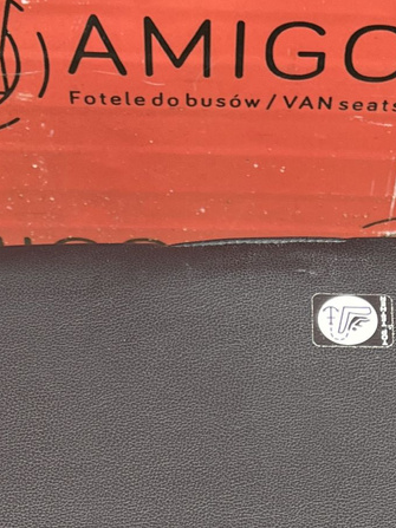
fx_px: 1419
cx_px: 277
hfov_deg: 15.8
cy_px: 774
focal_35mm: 93
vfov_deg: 18.8
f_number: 1.6
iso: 40
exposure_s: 1/148
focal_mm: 5.1
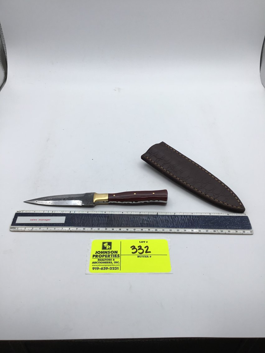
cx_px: 132
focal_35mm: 31
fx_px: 316
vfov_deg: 58.4
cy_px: 176
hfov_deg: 45.4
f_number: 2.4
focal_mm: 3.3
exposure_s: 1/124
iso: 25
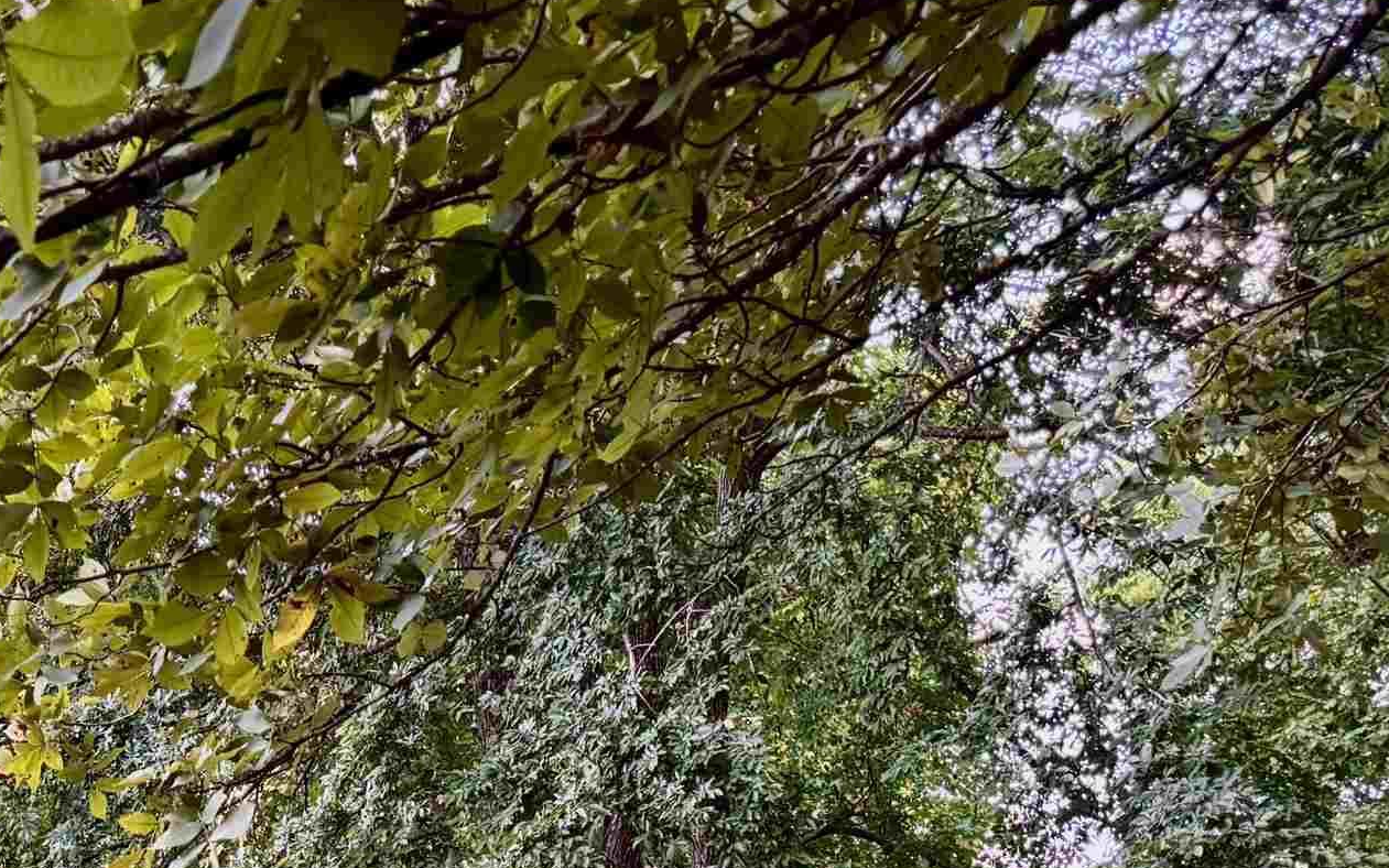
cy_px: 1165
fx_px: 2347
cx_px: 58
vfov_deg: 19.2
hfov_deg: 31.0
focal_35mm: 62
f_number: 1.78
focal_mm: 6.76
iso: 800
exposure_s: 1/60
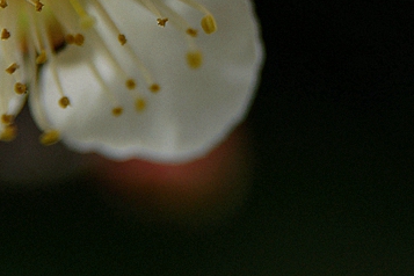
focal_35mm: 322
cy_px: -86
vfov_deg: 4.2
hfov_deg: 6.4
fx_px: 3708
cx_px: 278
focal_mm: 75
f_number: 5
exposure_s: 1/250
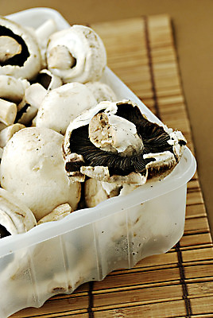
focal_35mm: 87
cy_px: 159
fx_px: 769
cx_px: 106
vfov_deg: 23.3
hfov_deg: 15.8
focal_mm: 58
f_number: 5.6
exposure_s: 1/30
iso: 250
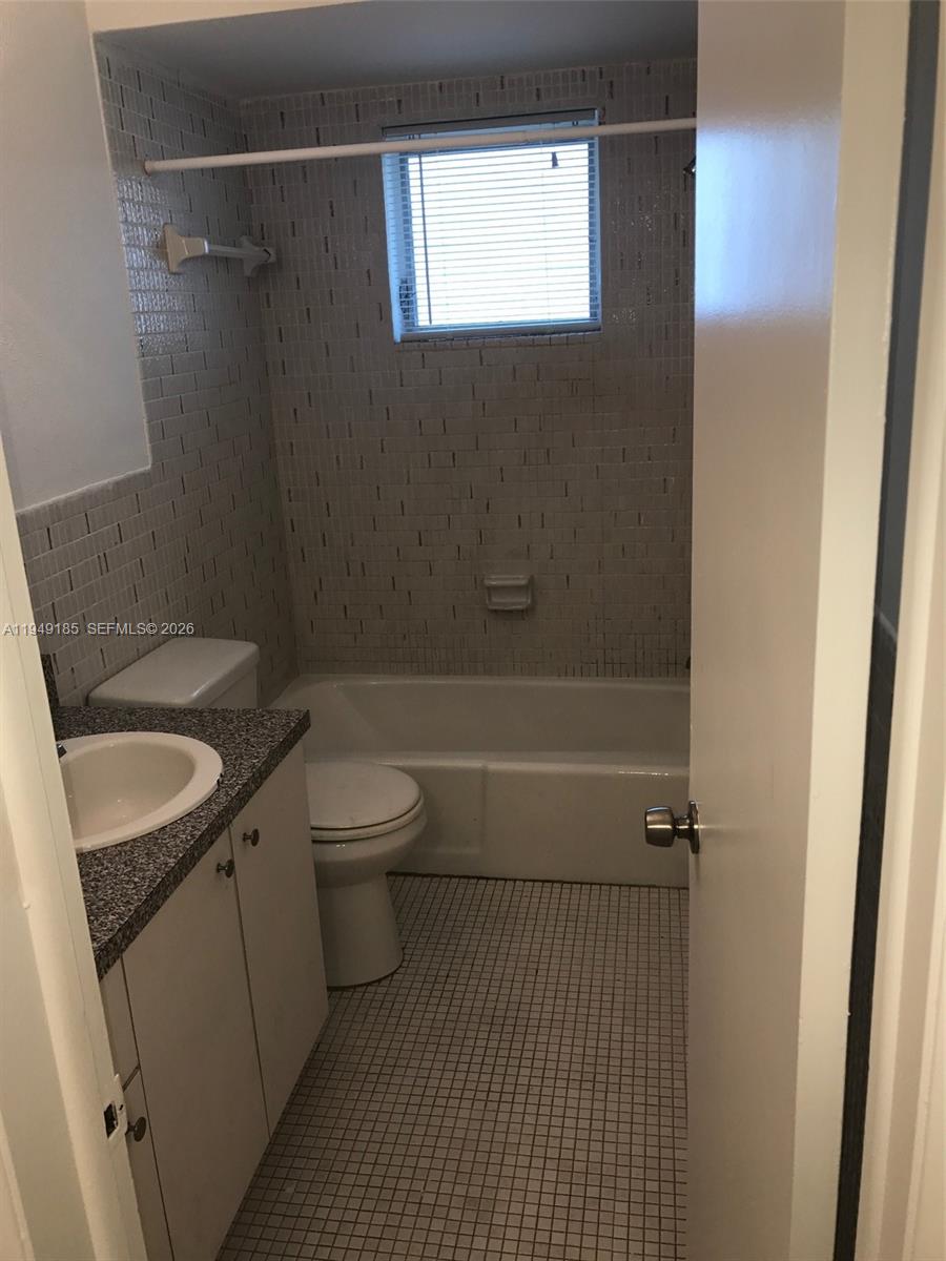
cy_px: 630
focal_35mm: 28
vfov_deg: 63.4
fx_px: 1020
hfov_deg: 49.7
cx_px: 473
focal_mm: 3.99
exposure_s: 1/69
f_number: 1.8
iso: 20
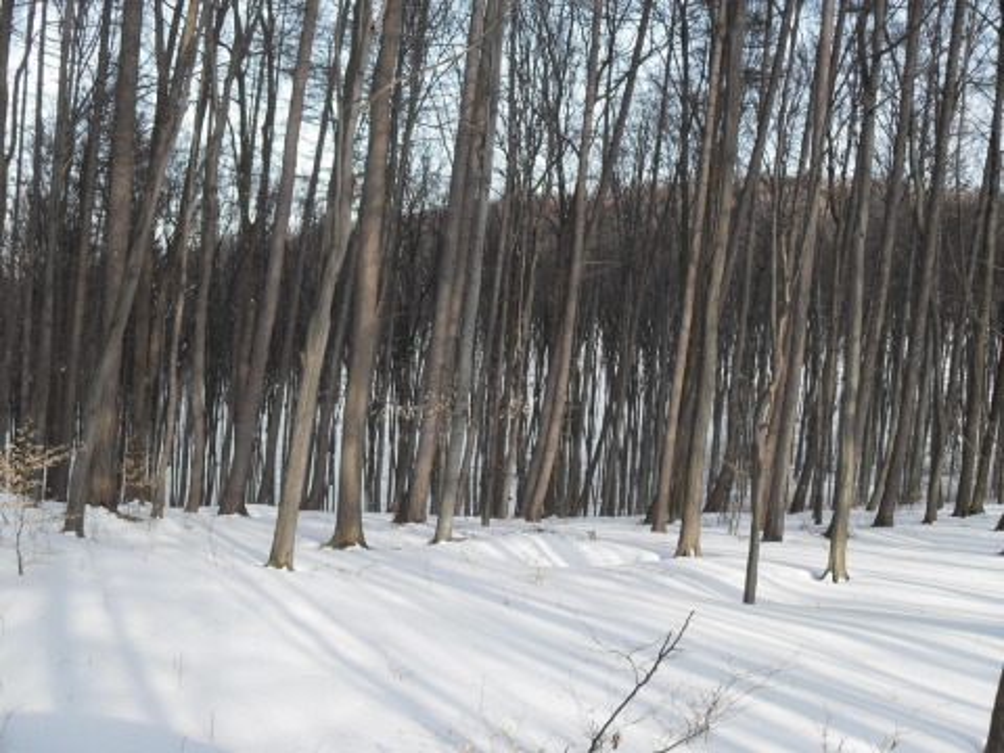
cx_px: 502
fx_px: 1015
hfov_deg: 52.6
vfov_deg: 40.7
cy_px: 376
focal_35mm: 35
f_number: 2.8
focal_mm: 6.2
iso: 100
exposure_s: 1/350
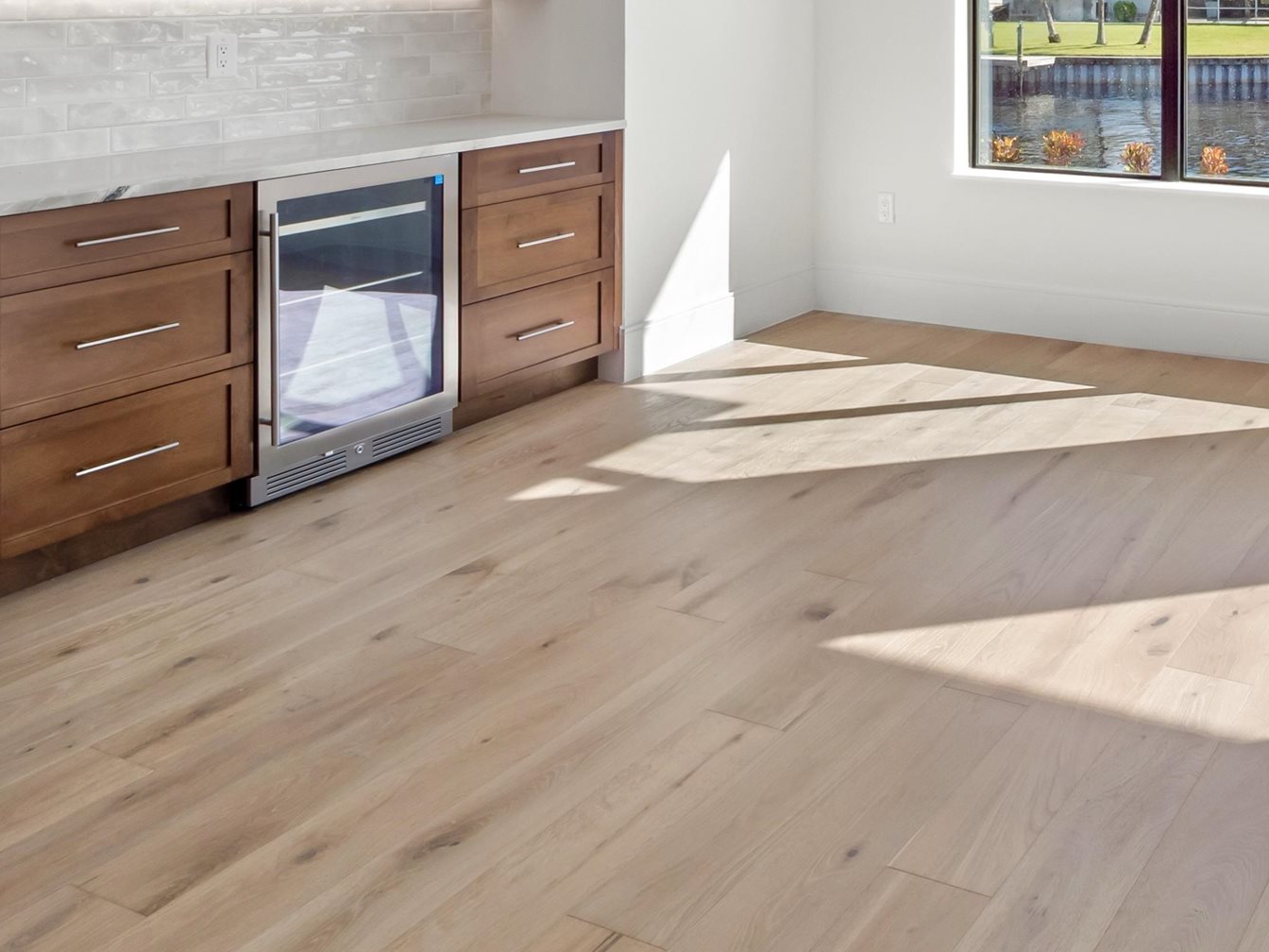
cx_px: 1179
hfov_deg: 49.5
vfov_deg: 39.1
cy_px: 0
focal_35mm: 32
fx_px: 1173
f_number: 7.1
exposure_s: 1/60
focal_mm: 7
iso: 200
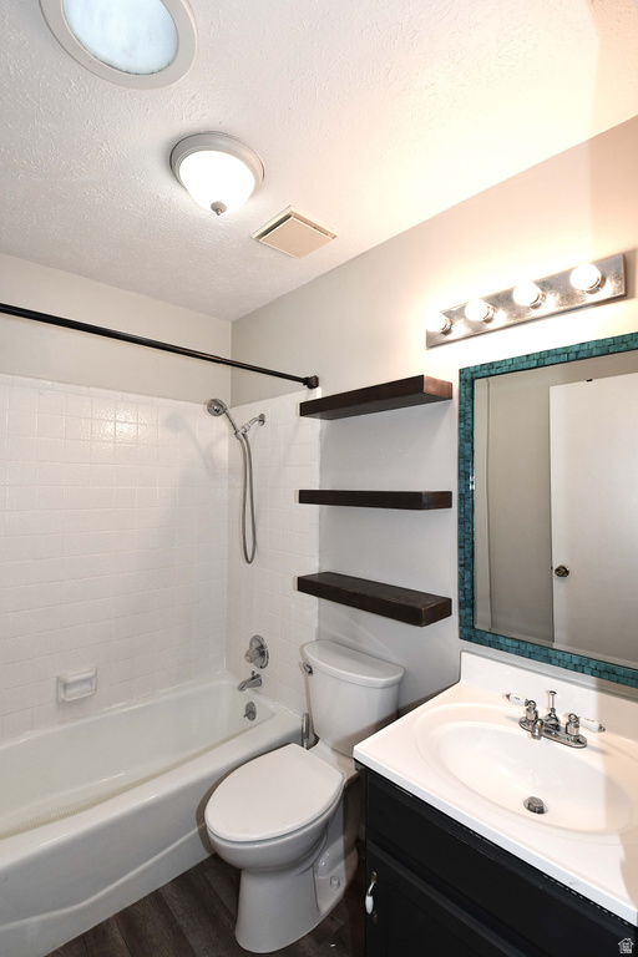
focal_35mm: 15
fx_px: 399
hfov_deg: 77.3
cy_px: 478
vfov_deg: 100.4
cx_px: 319
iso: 1000
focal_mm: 10
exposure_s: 1/100
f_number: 7.1
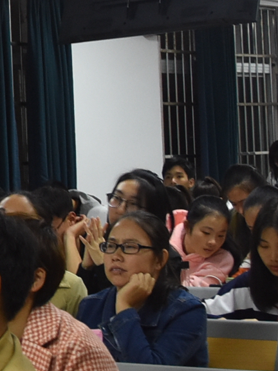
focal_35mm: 150
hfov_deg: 9.4
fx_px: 1606
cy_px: 78
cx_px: -239
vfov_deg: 13.1
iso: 1000
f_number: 4
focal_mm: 20
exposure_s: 1/60
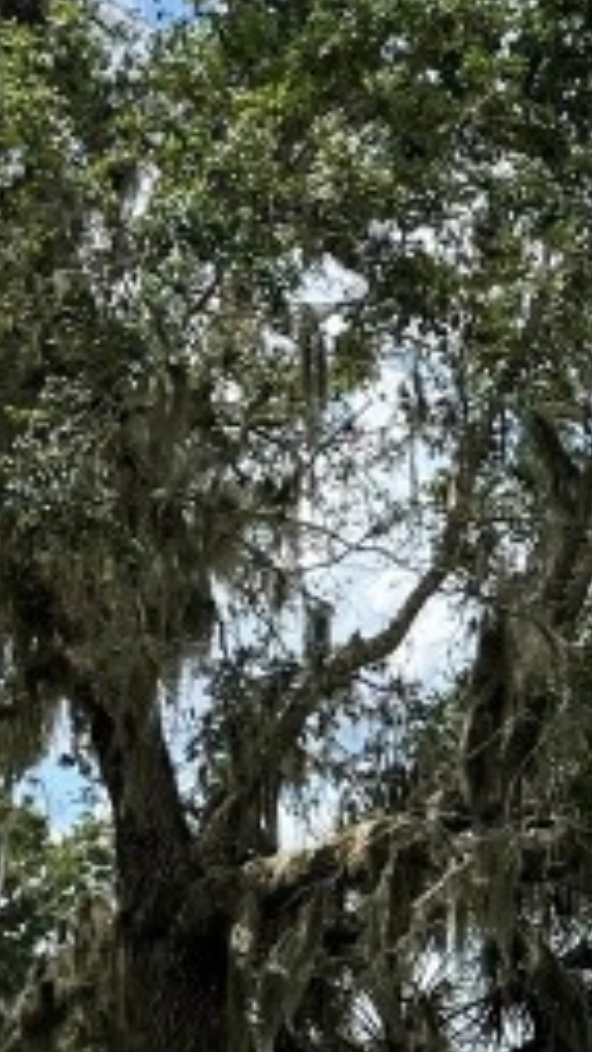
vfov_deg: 18.0
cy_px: 1185
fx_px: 3179
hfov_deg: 9.7
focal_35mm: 114
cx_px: 1296
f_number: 1.6
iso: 32
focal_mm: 4.2
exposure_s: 1/3040
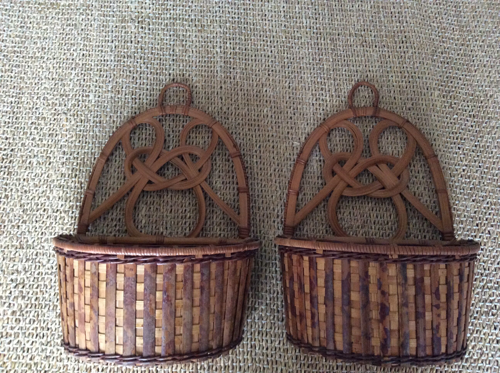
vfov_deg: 44.1
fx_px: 462
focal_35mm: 32
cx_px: 250
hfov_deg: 56.9
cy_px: 186
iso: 320
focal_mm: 3.3
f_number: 2.4
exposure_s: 1/20
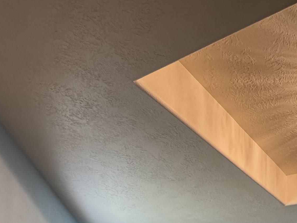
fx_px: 326
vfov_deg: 29.5
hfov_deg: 47.1
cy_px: 297
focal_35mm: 38
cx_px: 224
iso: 320
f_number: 2.2
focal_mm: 2.22
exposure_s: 1/60
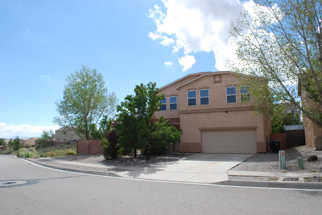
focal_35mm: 27
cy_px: 108
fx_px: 242
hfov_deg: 67.3
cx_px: 161
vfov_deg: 48.0
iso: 200
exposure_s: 1/250
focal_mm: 18
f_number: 10
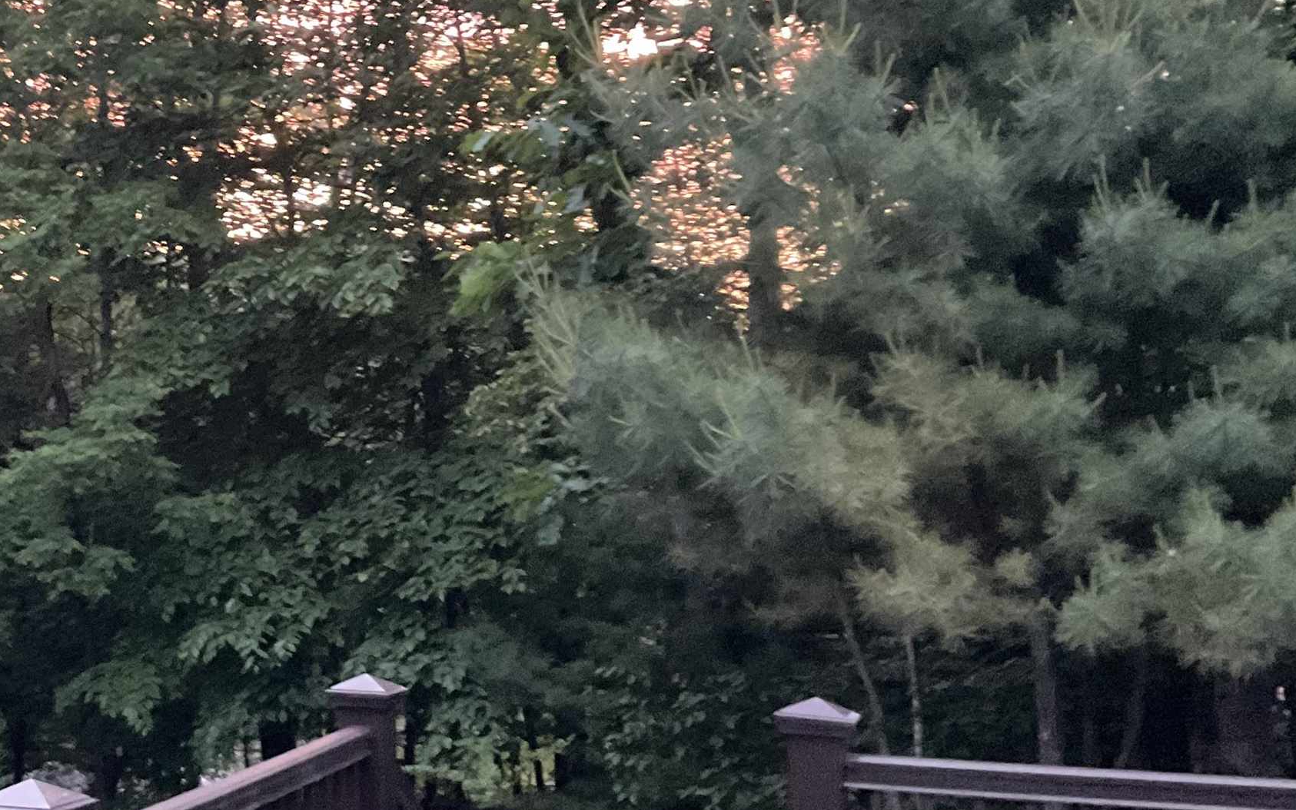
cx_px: 159
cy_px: 378
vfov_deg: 23.1
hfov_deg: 34.5
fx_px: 1978
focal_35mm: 56
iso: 500
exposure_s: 1/30
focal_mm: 3
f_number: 1.8
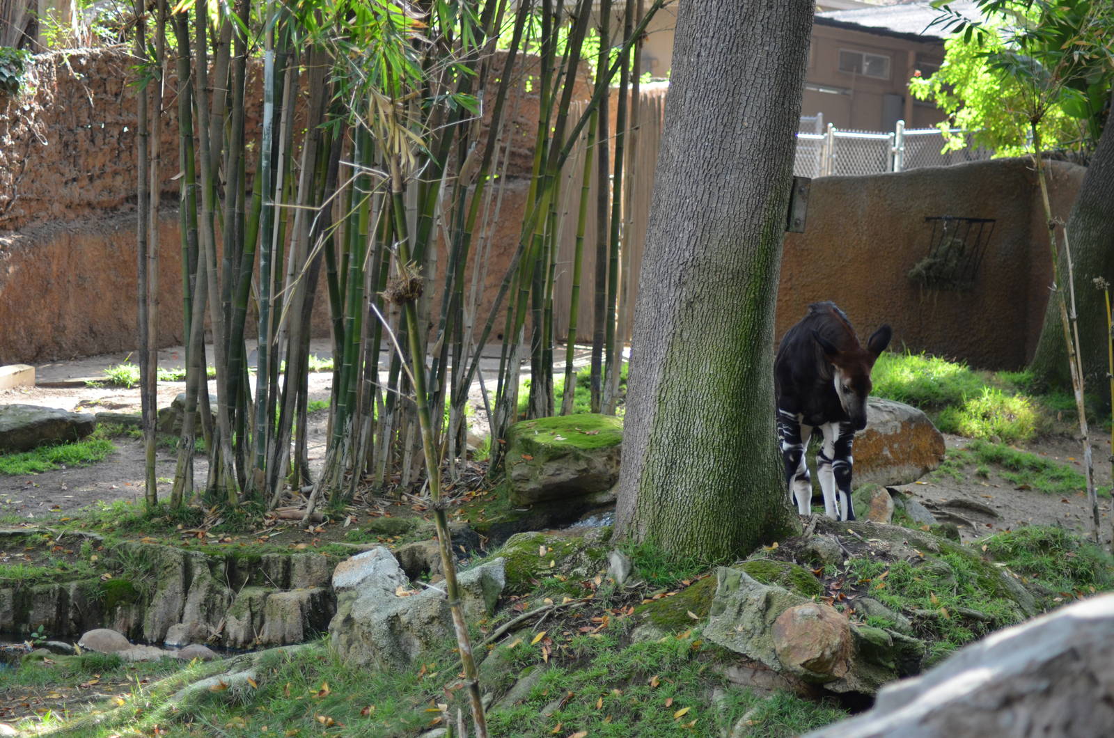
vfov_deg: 13.0
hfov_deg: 19.5
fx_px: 3243
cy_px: 369
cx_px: 557
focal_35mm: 105
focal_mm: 70
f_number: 4
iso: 720
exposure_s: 1/250
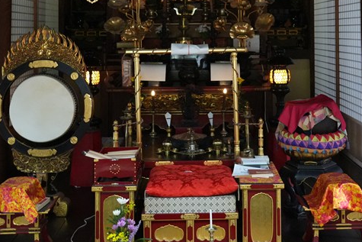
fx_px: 563
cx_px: 200
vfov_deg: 23.3
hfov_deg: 35.6
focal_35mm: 56
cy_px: 7
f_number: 4
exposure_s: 1/160
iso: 8000
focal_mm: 26
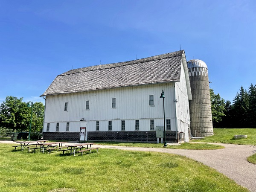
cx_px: 128
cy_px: 96
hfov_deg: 67.3
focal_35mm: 26
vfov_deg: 53.1
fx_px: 192
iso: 32
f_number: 1.6
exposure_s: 1/3610
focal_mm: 4.2
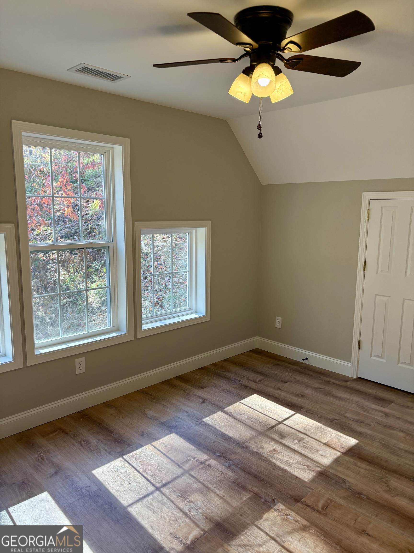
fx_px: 415
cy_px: 276
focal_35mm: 26
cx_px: 207
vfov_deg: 67.3
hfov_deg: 53.1
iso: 125
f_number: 1.6
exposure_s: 1/199
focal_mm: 5.96
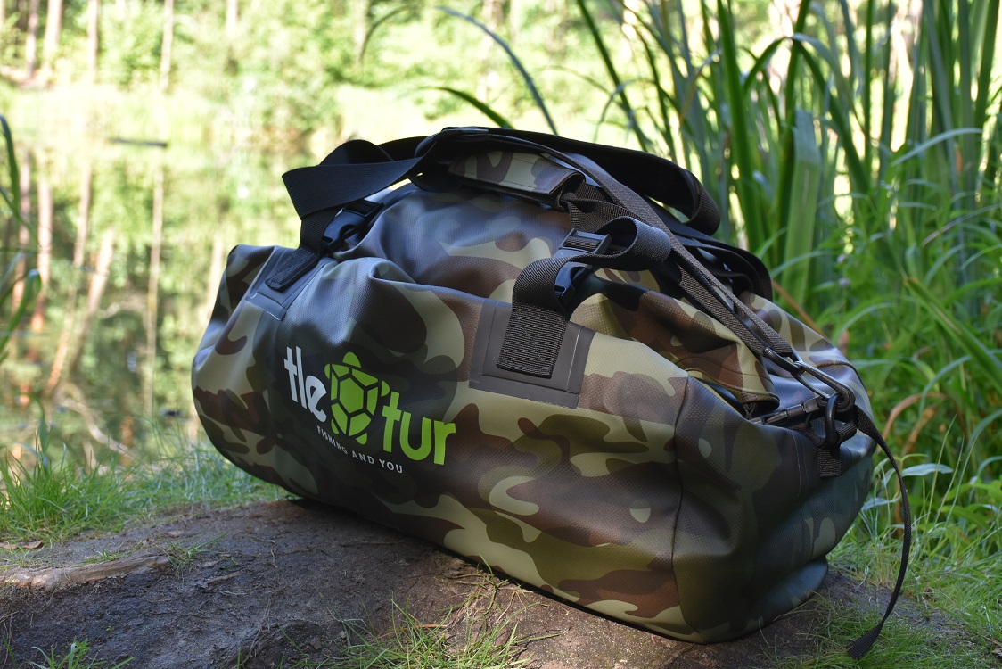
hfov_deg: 35.0
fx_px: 1587
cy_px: 334
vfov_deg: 23.8
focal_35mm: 57
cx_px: 501
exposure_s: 1/125
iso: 400
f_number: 5.6
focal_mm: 38
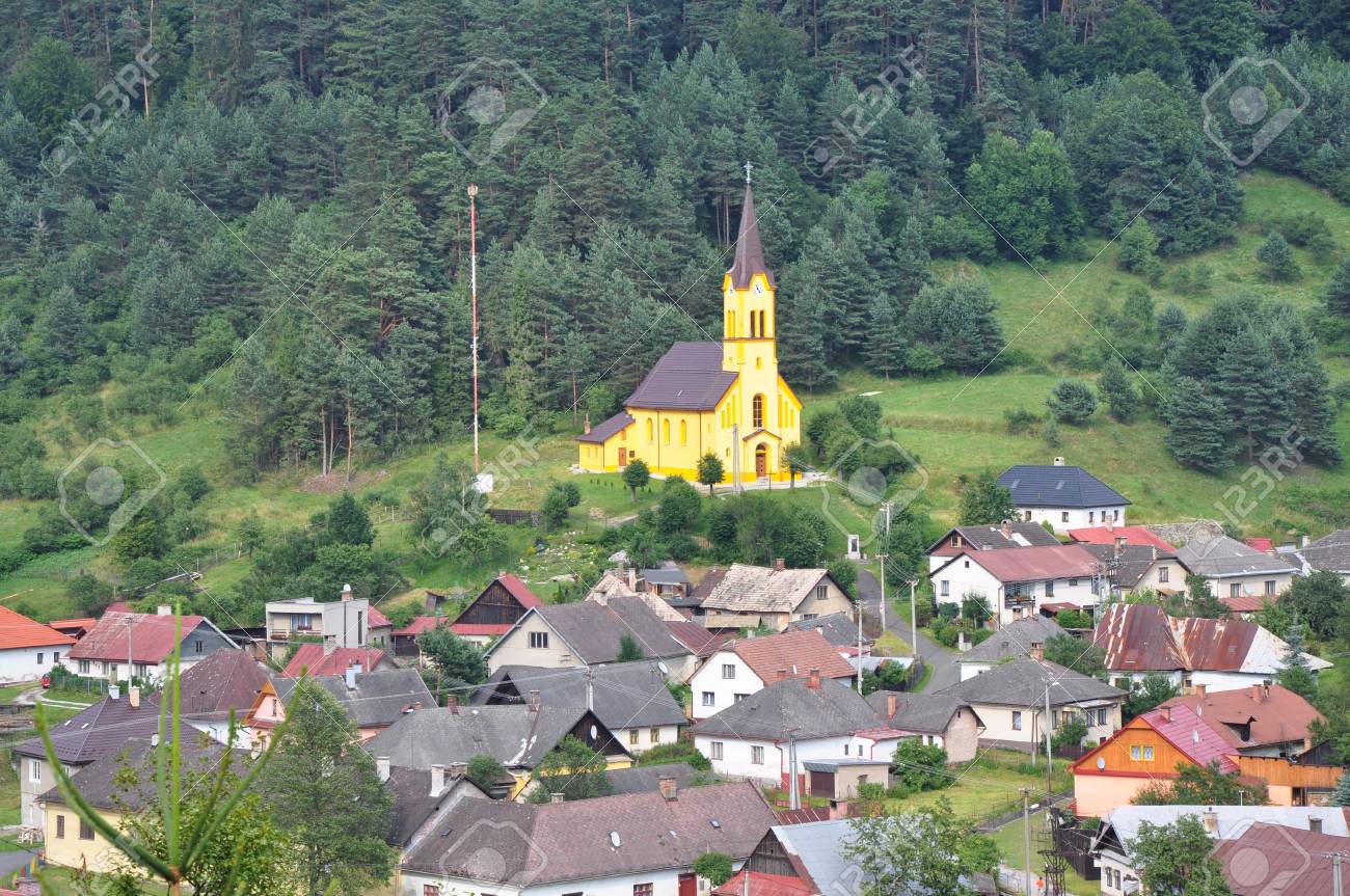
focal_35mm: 112
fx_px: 4213
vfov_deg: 12.1
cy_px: 448
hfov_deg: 18.2
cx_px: 675
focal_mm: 75
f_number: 10
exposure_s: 1/250
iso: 360
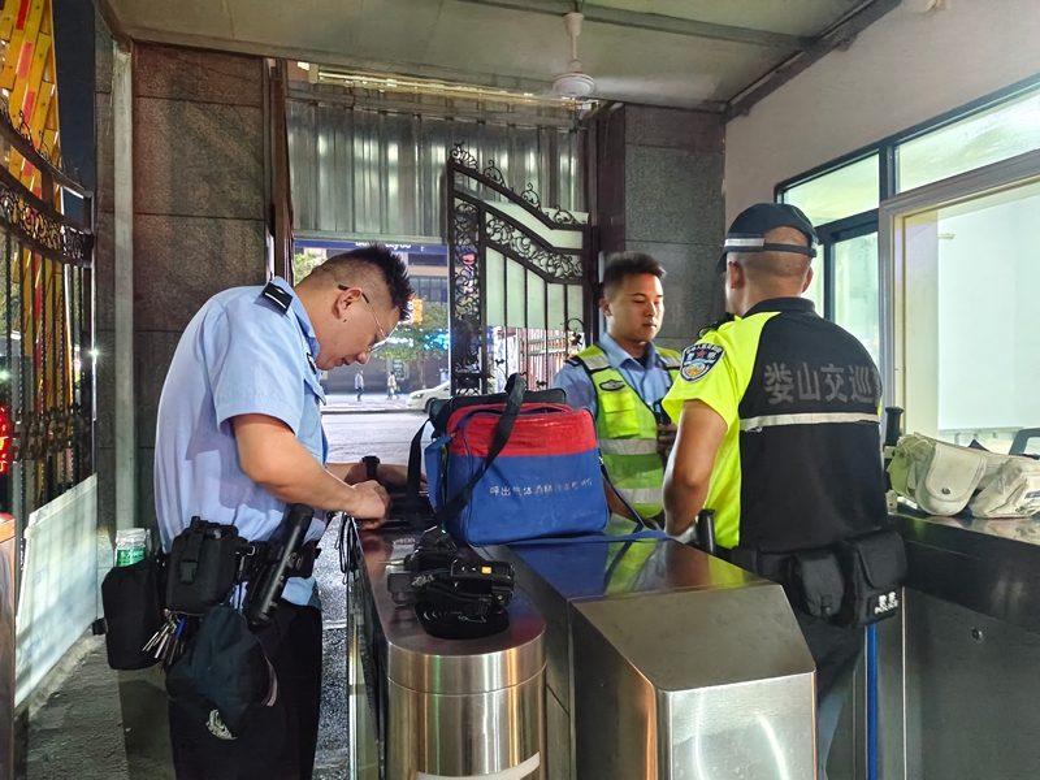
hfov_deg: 73.9
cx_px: 520
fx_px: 691
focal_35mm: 23
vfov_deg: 58.9
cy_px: 390
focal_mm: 5.56
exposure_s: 1/50
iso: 12492
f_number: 1.88
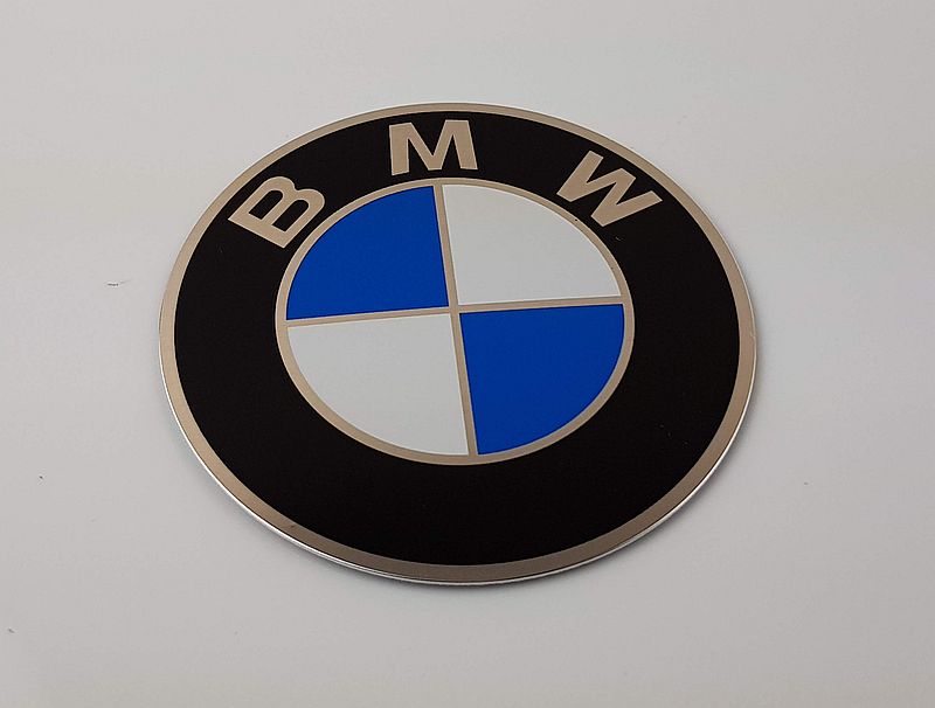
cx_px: 468
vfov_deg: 53.4
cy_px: 354
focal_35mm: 26
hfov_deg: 67.1
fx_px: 705
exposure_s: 1/916
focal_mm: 4.2
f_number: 1.7
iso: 40
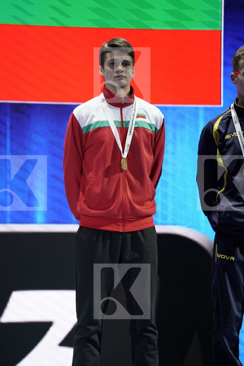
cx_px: 122
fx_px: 2033
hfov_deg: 6.9
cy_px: 183
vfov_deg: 10.3
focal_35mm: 200
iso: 500
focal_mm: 200
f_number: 2.8
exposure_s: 1/250
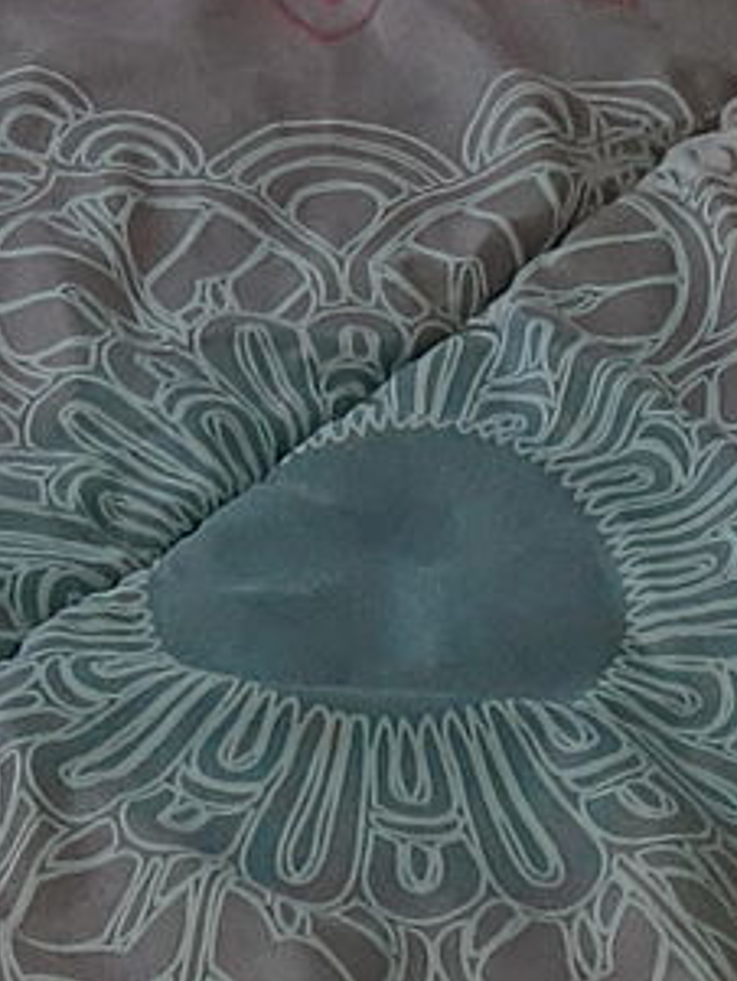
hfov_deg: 8.0
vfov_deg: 8.2
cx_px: -55
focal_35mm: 184
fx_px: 5220
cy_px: -2423
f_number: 2.4
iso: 50
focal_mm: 4.3
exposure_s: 1/73
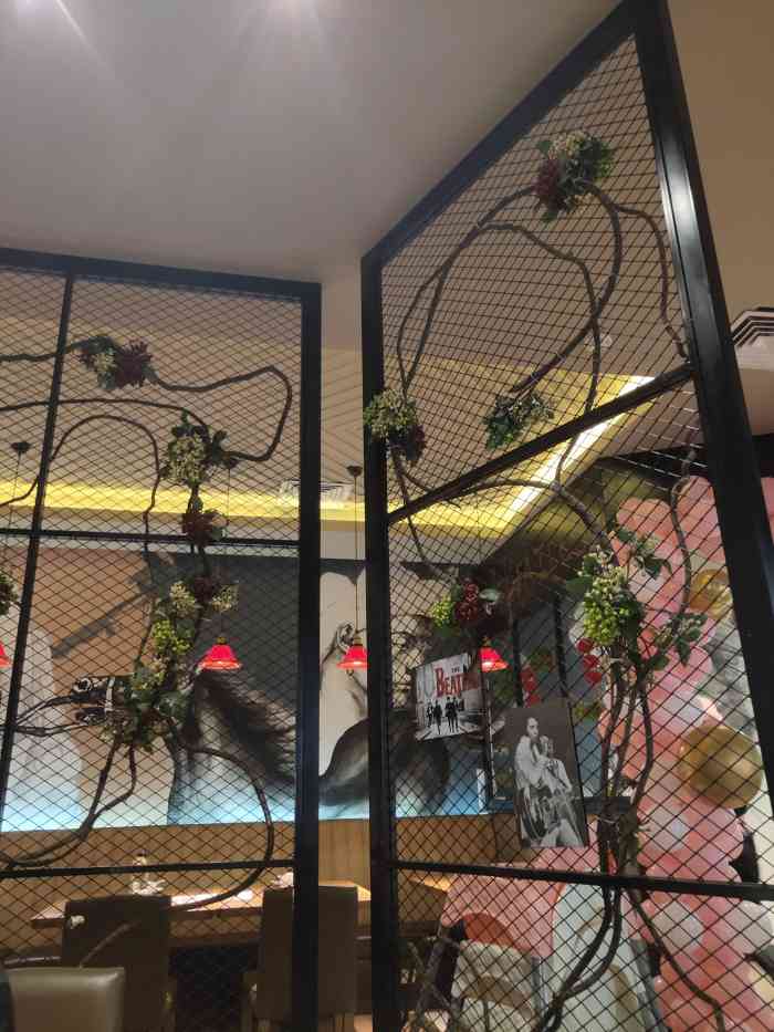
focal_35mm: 29
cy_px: 516
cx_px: 387
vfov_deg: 61.7
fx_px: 864
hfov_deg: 48.2
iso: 502
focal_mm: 4.27
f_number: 1.8
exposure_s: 1/33
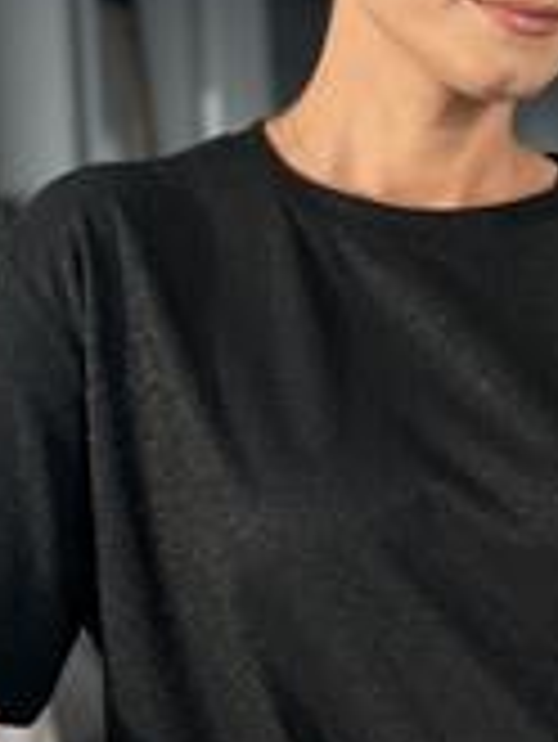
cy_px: 499
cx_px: 508
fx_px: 3155
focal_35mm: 147
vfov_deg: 13.4
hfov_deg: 10.1
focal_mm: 6.86
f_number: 1.78
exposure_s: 1/103
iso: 125
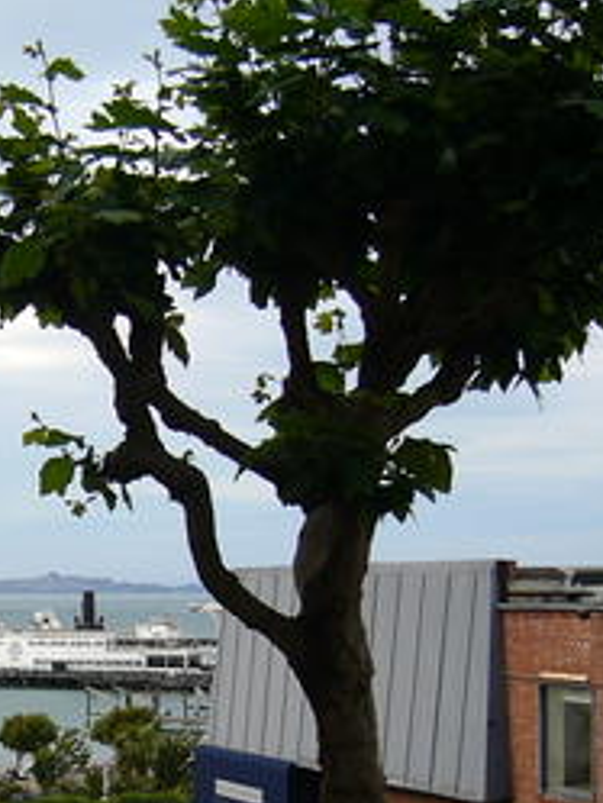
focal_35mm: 90
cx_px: -132
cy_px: 587
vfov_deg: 21.6
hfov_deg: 15.8
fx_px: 2089
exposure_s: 1/320
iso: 50
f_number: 2.8
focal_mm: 5.8
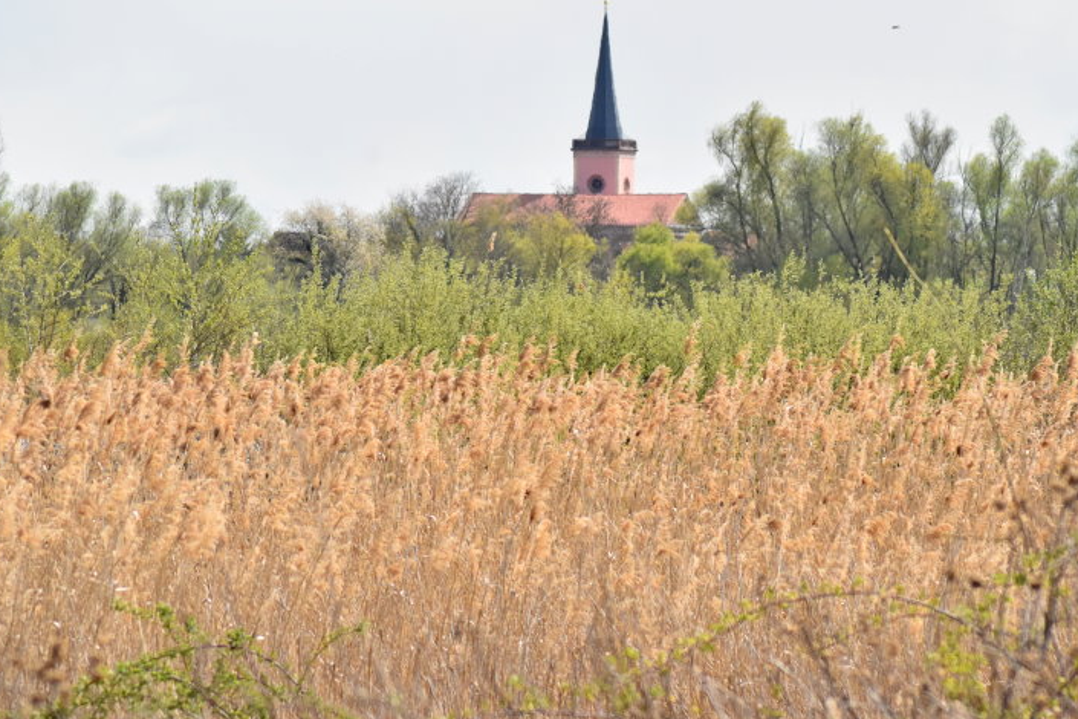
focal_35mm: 259
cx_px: 619
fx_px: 7744
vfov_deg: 5.3
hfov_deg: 8.0
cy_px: 286
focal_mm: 135
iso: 1000
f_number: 9
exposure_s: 1/2500
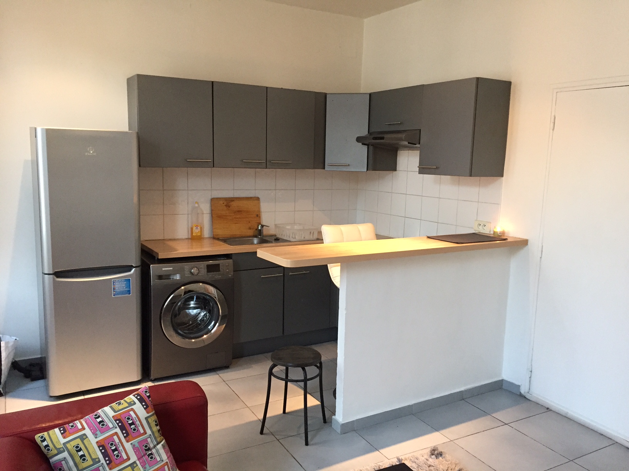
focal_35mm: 29
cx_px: 314
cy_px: 236
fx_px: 527
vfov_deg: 48.2
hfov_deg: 61.7
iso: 250
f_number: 2.2
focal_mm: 4.15
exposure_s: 1/33
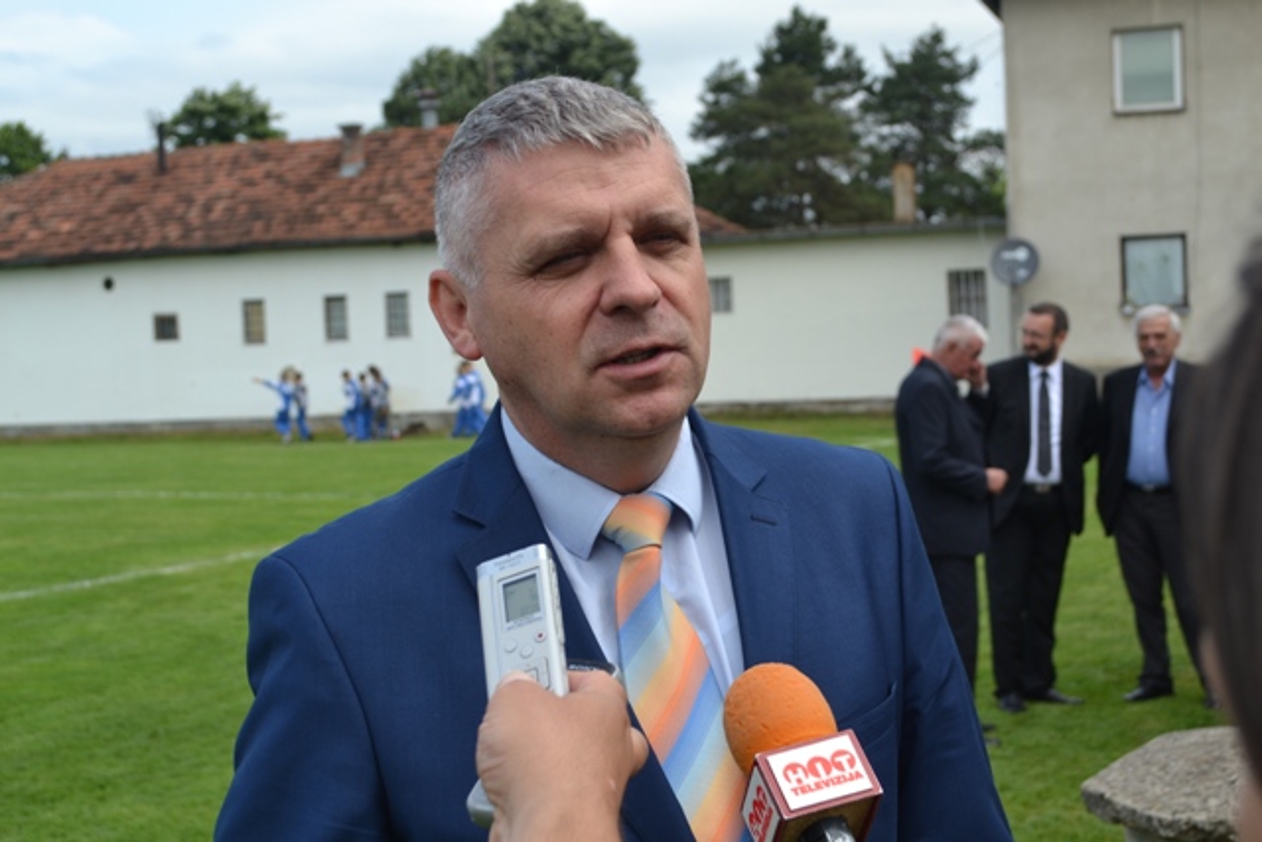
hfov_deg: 36.9
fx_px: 1893
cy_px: 421
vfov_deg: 25.1
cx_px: 631
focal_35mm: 54
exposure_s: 1/200
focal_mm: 36
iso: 100
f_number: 8
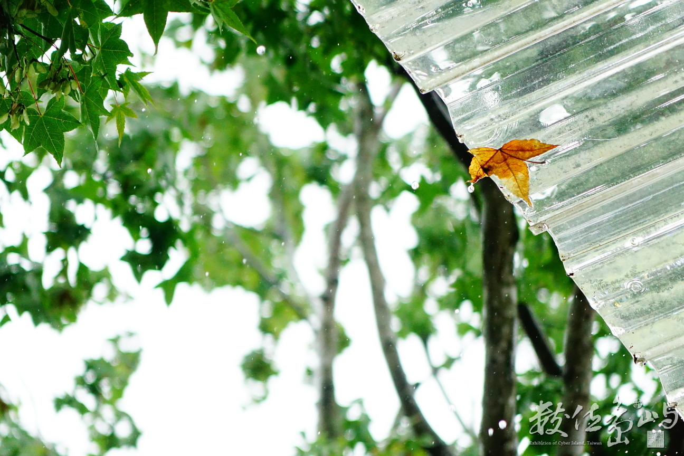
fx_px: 3800
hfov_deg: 10.3
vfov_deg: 6.9
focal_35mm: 200
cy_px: 228
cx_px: 342
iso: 1250
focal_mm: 73.3
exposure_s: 1/1600
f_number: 2.8
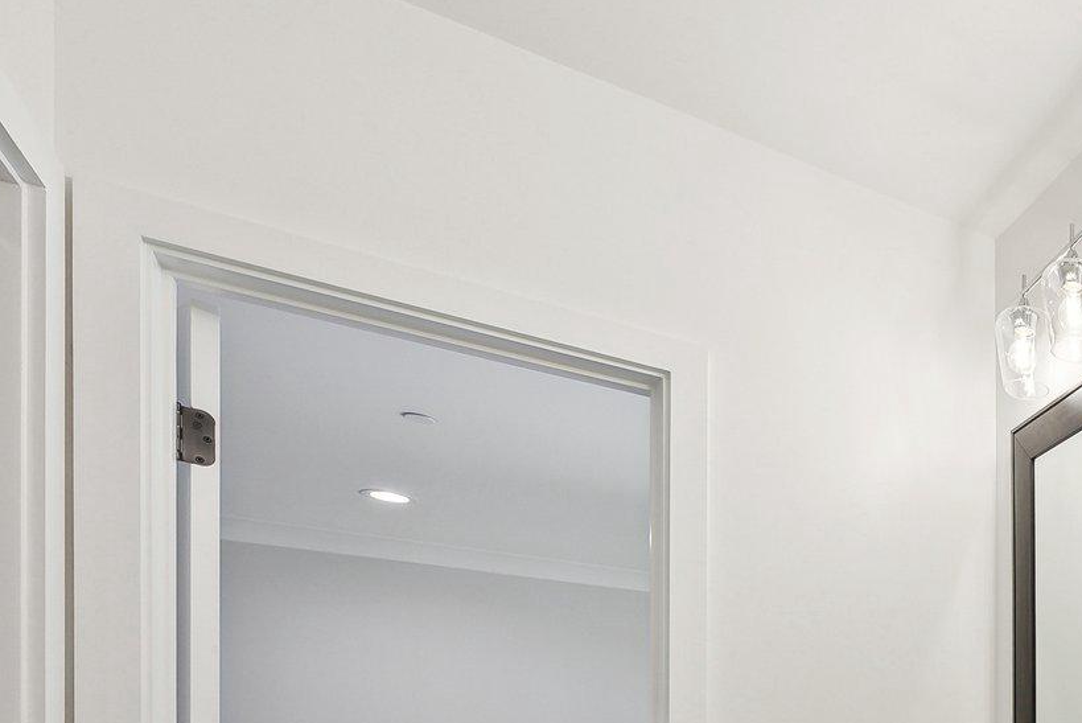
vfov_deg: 36.4
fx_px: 902
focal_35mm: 30
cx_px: 1205
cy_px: 811
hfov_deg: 45.4
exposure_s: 1/80
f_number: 7.1
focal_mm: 12
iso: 640
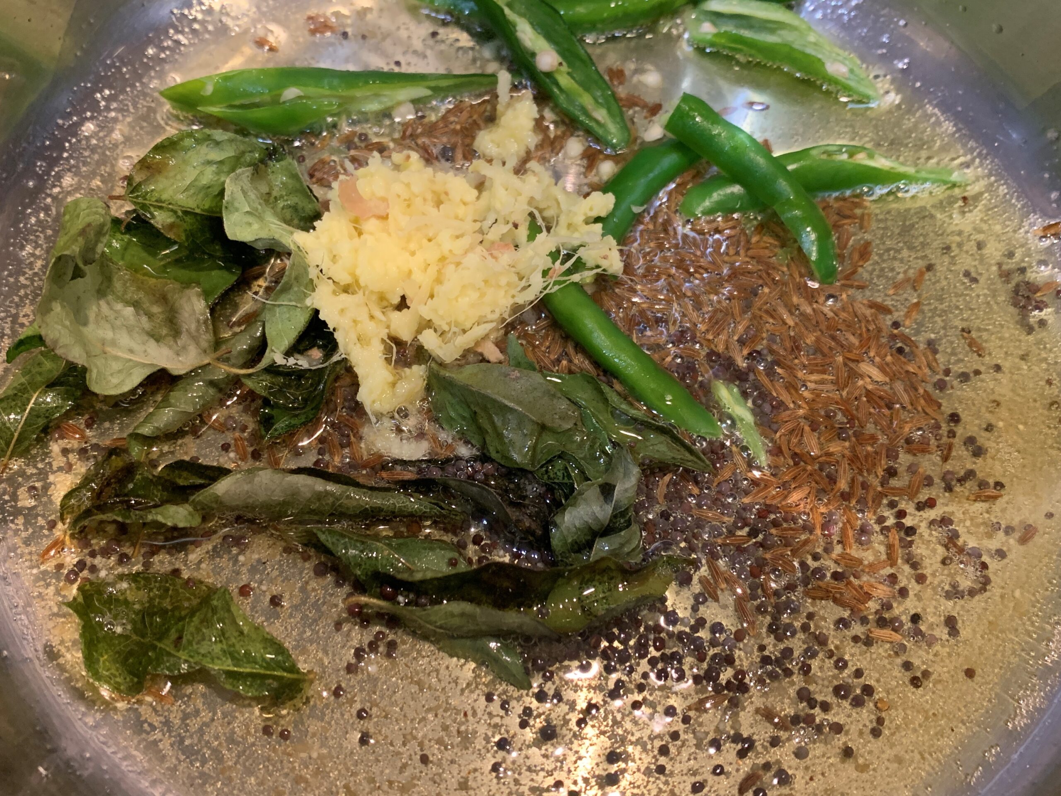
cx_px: 530
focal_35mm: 26
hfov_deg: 67.3
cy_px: 398
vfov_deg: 53.1
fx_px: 797
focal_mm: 4.25
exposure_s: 1/50
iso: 250
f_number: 1.8
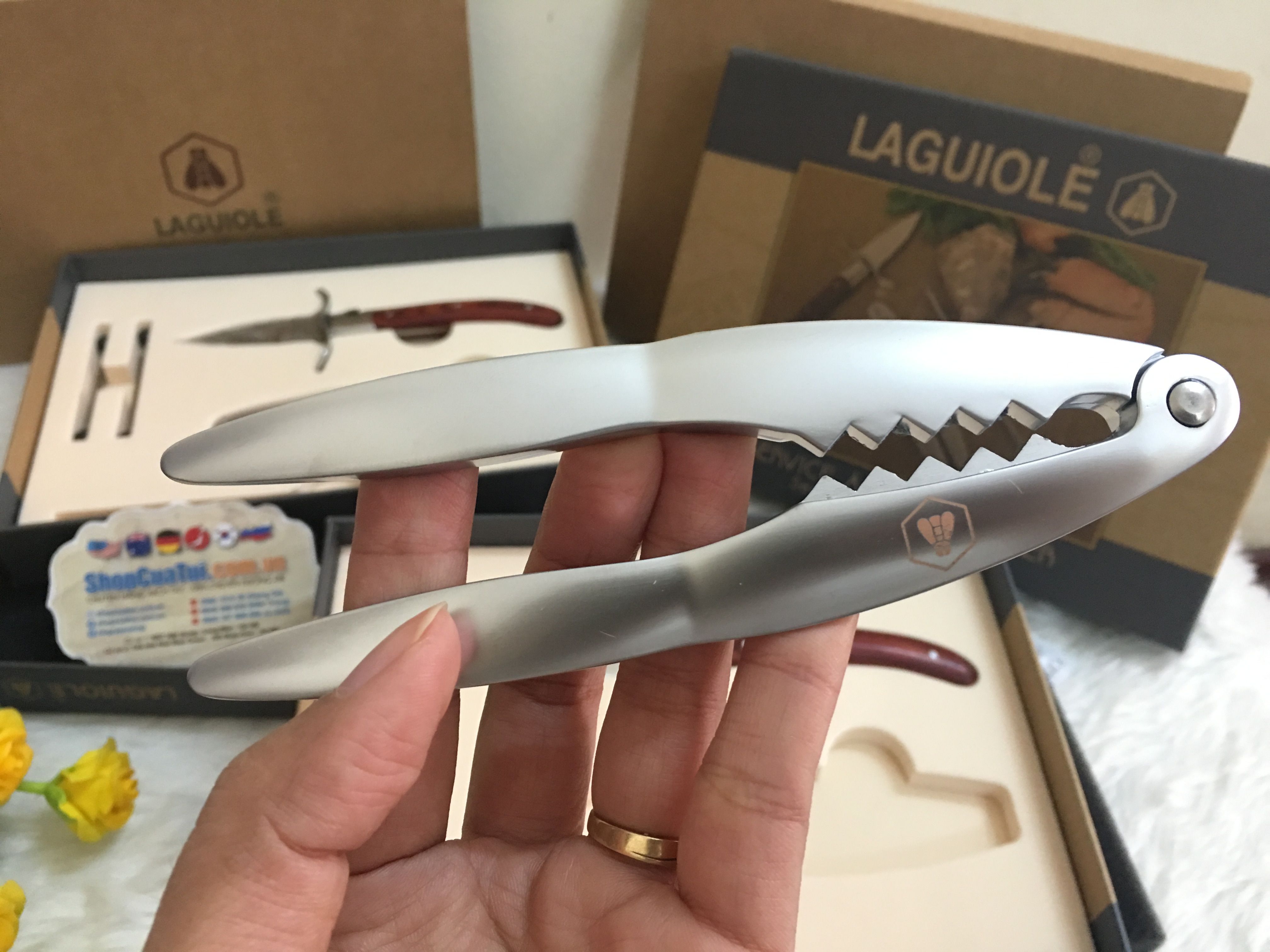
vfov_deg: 48.2
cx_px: 635
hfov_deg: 61.7
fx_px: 1064
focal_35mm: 29
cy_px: 476
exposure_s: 1/10
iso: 100
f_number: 2.2
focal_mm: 4.15
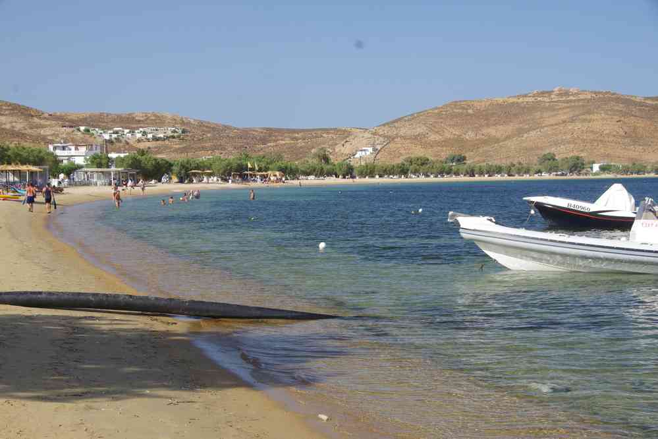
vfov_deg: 21.2
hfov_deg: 31.4
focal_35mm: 64
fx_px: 1170
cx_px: 329
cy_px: 220
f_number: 11
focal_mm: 42.5
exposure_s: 1/80
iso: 200
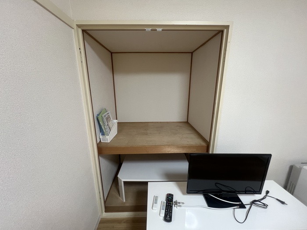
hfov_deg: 106.2
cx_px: 154
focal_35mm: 13
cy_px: 115
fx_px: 115
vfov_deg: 89.9
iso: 160
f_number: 1.8
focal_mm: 1.57
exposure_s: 1/50
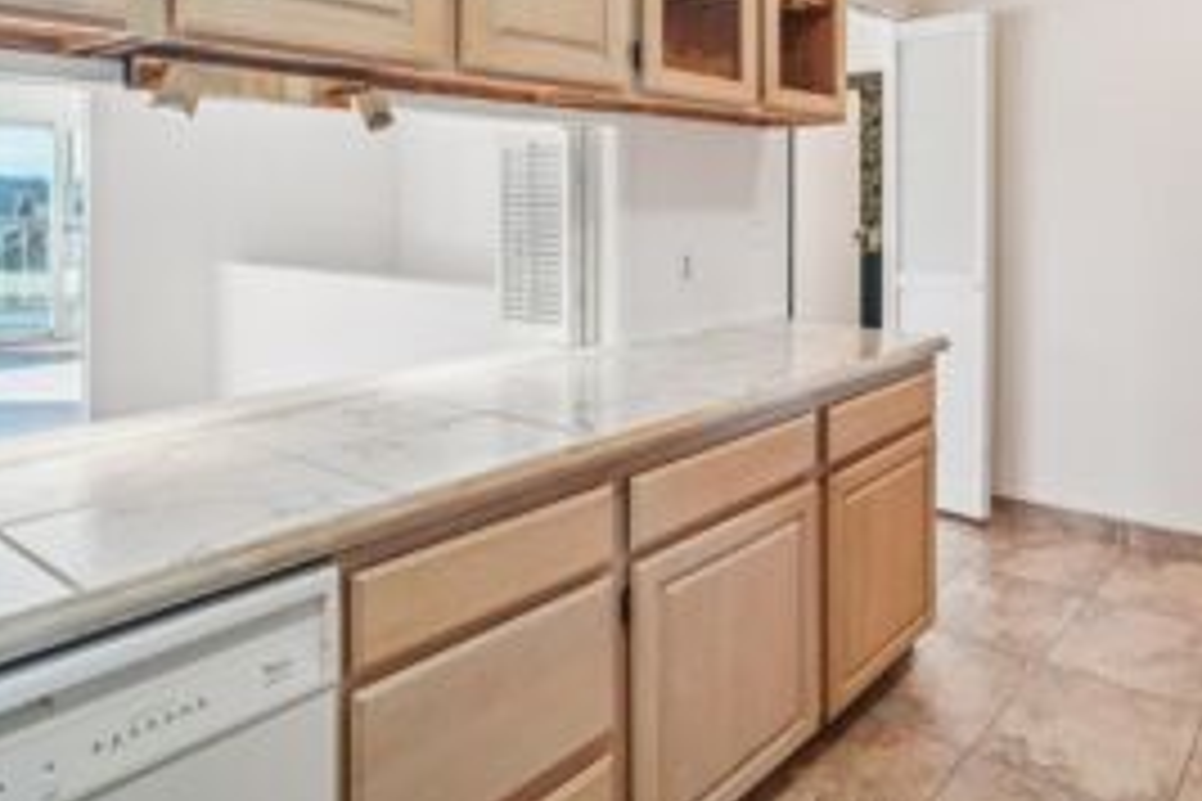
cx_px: 882
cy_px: 209
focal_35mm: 24
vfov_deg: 51.1
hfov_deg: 69.5
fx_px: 801
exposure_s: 1/30
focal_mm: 16
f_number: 8
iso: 1600
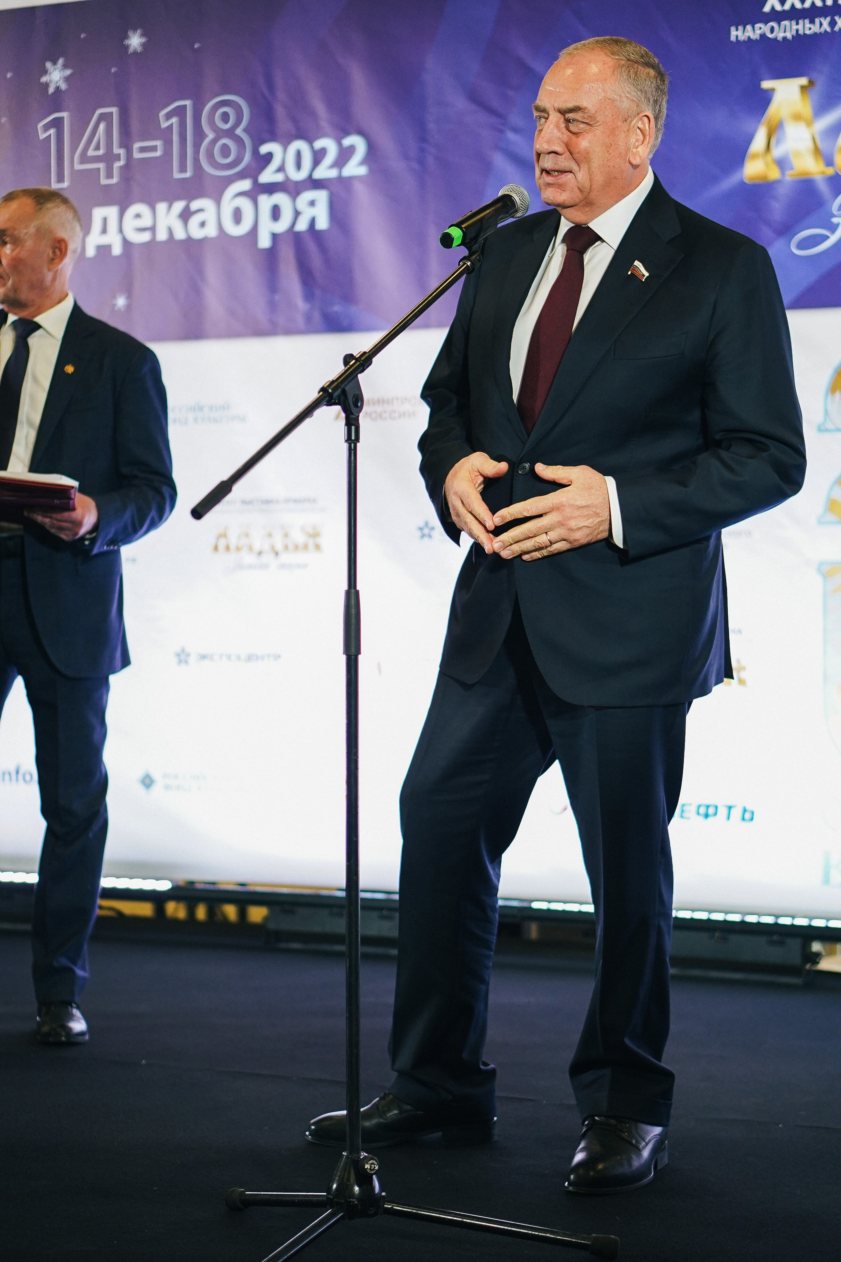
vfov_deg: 27.0
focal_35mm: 75
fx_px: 2628
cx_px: 420
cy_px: 631
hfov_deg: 18.2
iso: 800
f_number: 1.8
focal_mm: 50
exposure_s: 1/500
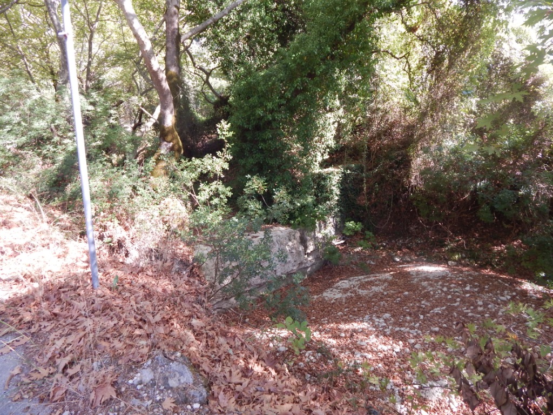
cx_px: 276
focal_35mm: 22
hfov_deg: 76.4
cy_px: 208
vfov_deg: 61.1
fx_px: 351
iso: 125
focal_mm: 4
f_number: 3
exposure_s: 1/125
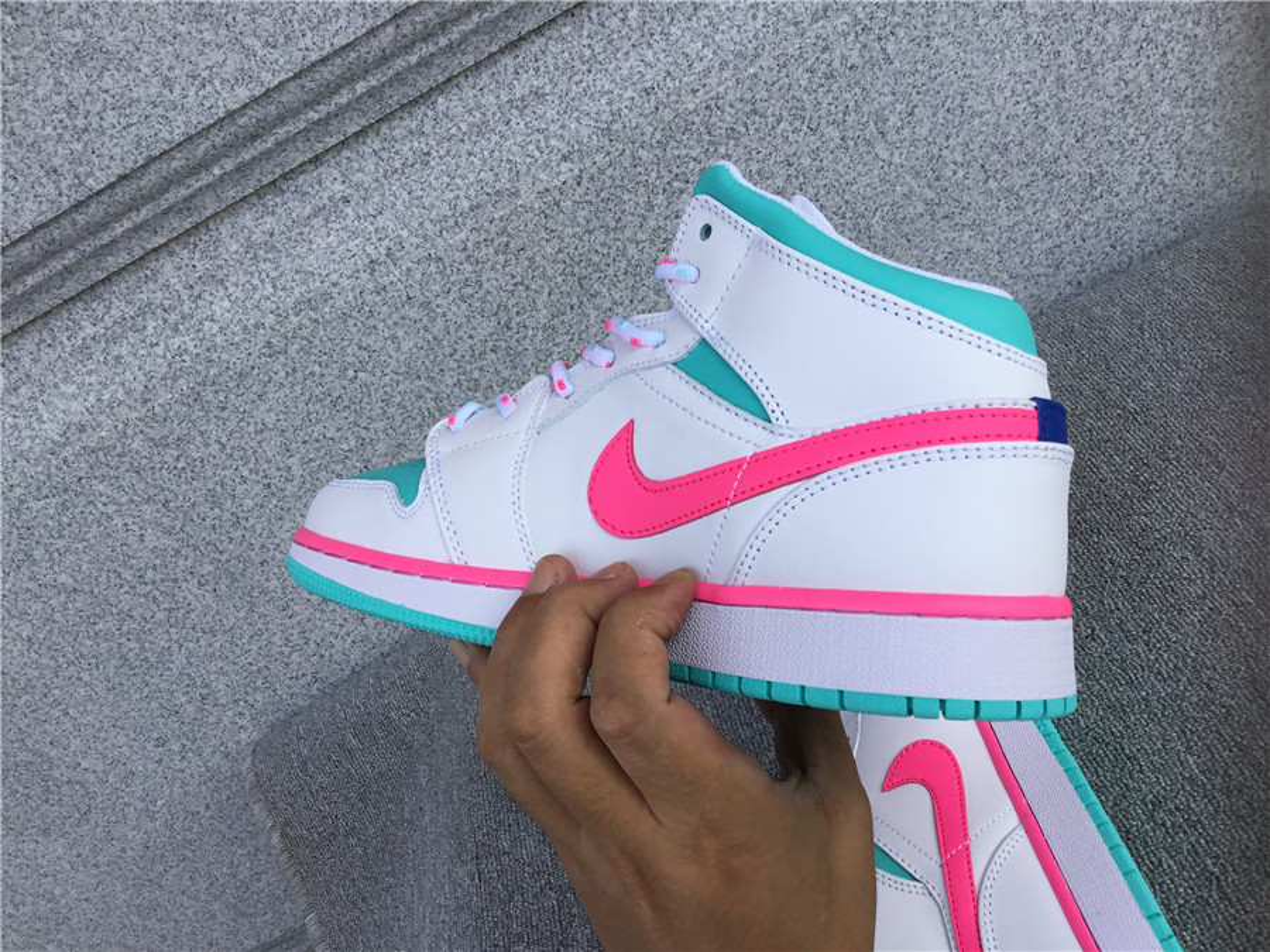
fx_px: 1137
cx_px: 635
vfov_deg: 45.4
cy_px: 476
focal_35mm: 31
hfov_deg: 58.4
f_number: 2.4
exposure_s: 1/590
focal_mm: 3.3
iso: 25
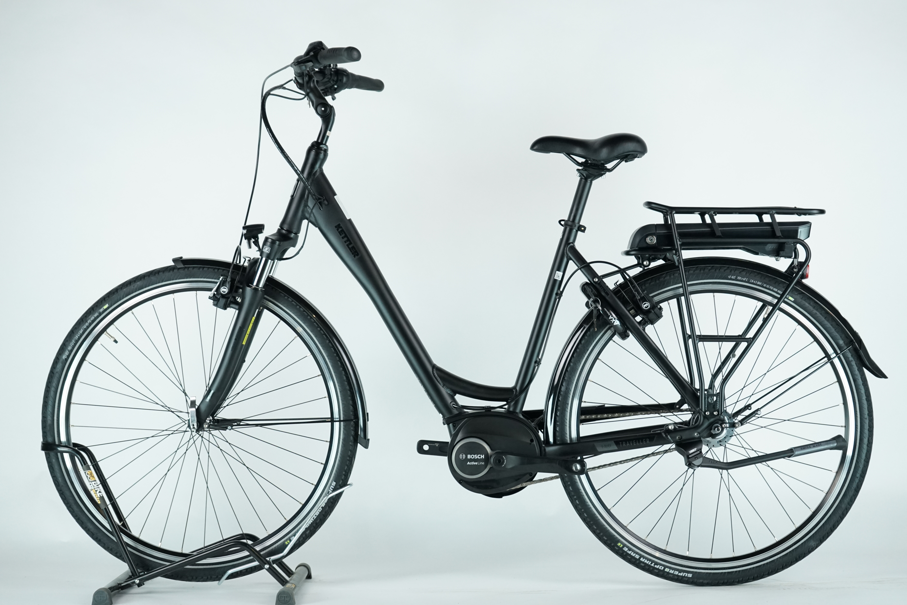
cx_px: 454
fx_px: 1763
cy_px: 302
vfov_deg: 19.5
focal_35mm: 70
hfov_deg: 28.8
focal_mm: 70
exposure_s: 1/200
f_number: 5.6
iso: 2000
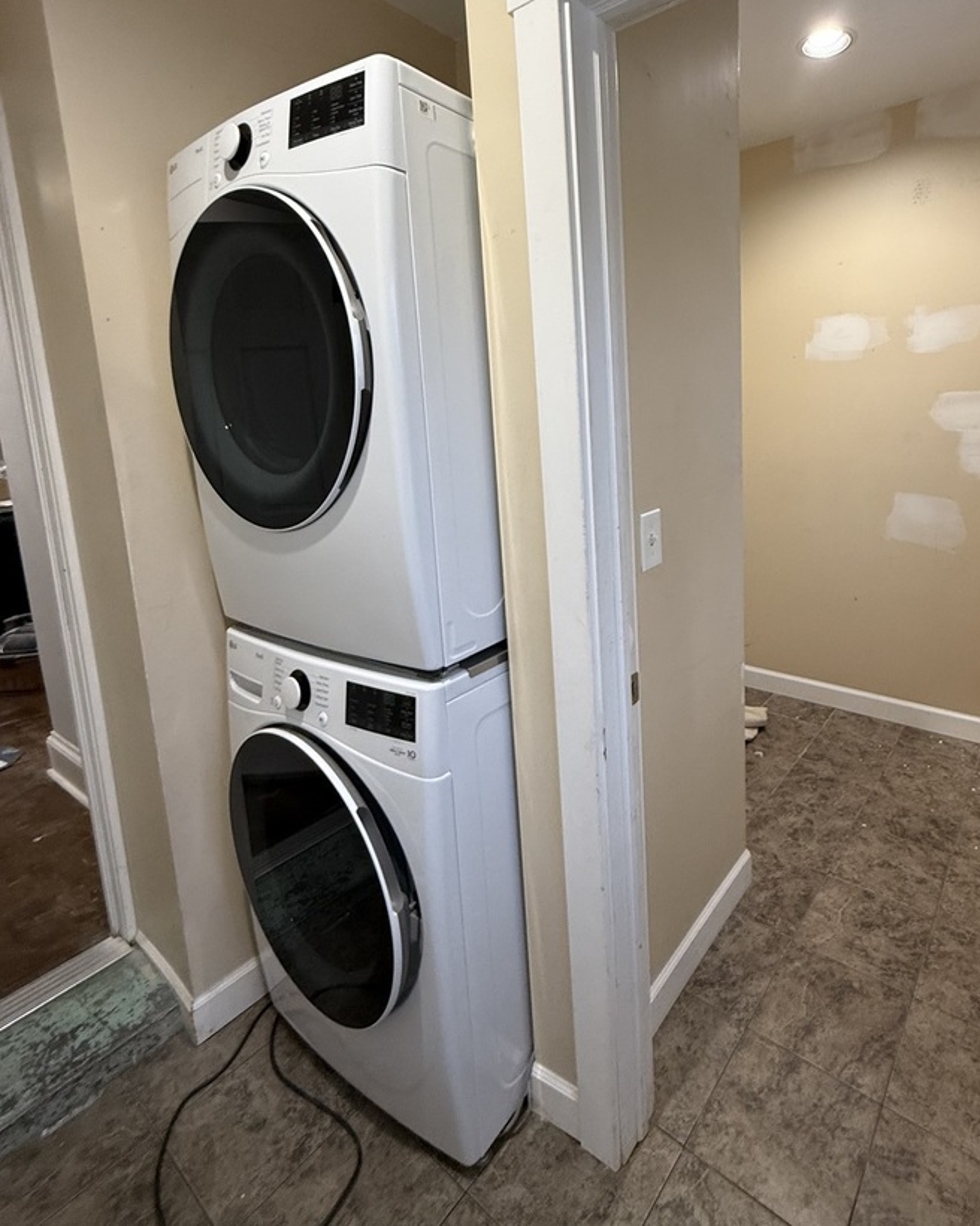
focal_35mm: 18
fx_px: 653
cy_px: 508
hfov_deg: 72.7
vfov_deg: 85.6
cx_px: 604
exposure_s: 1/60
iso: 250
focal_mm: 2.22
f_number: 2.2
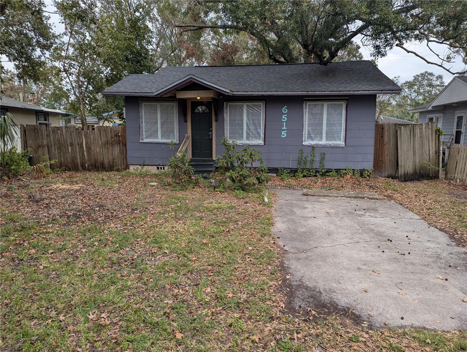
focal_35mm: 24
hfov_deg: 71.5
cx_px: 234
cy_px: 176
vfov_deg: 56.9
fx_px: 324
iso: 39
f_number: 1.85
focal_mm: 6.81
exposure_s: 1/307
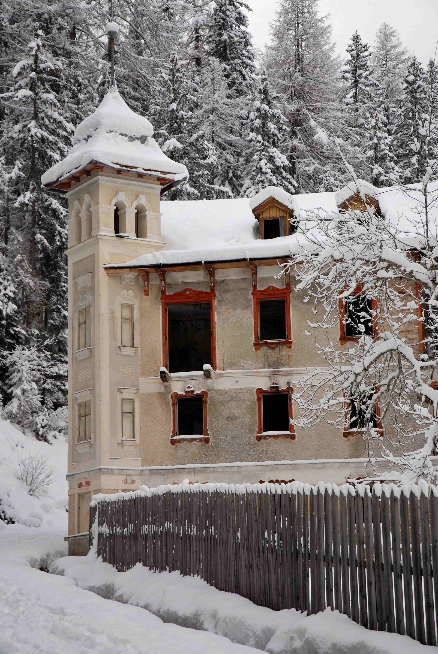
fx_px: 1529
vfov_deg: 24.2
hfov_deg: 16.3
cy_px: 327
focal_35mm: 84
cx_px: 219
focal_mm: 56
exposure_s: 1/200
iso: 100
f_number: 4.5
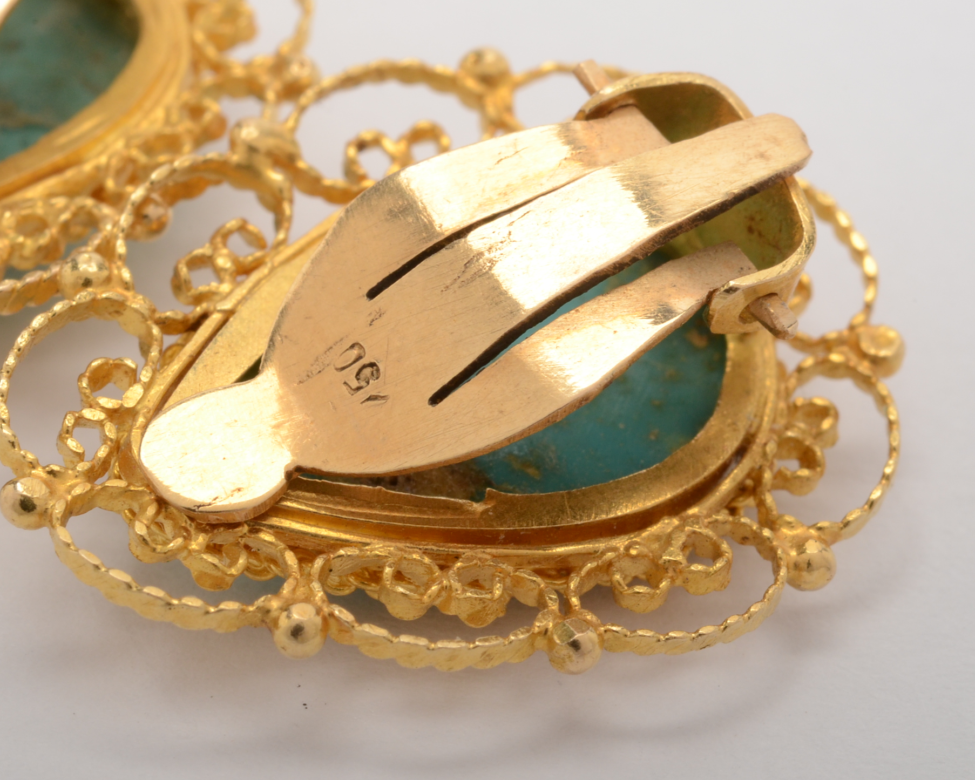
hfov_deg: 16.7
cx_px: 387
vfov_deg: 13.4
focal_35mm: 115
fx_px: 3319
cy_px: 387
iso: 400
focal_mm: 60
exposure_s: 1/160
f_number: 22
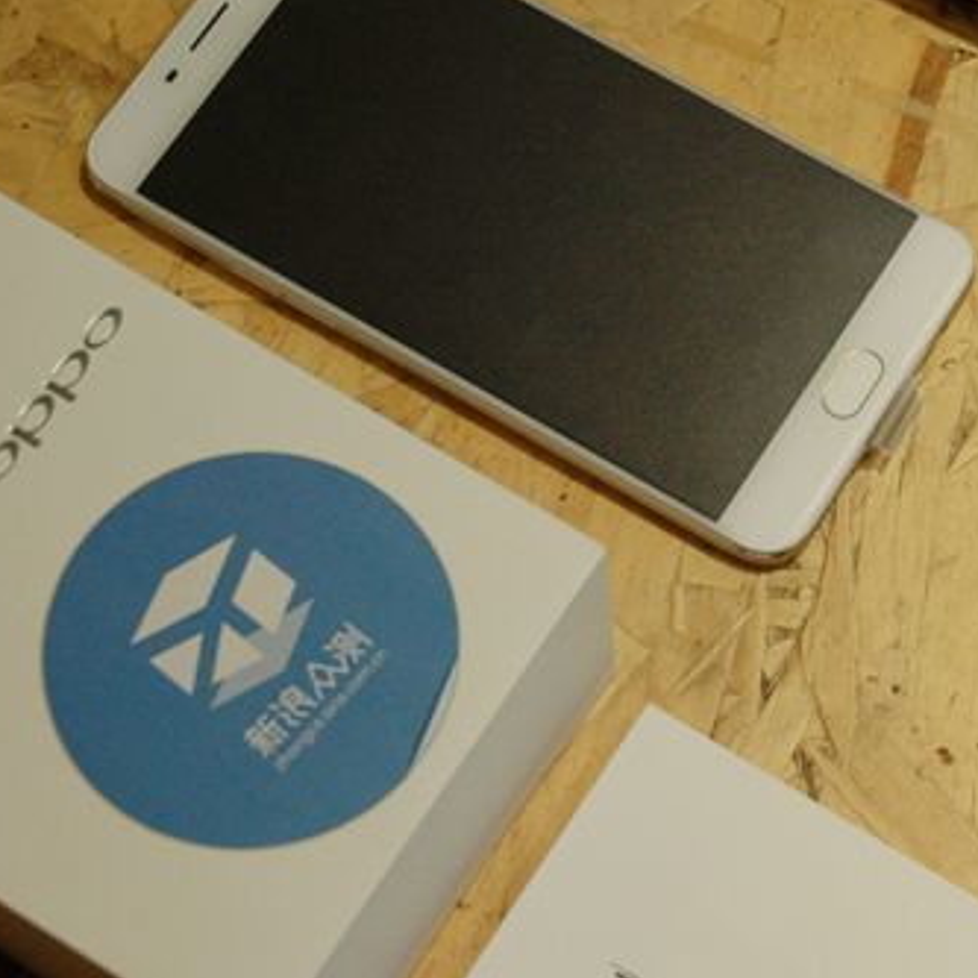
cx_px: 772
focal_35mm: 103
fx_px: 3301
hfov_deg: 16.7
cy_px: 498
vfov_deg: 16.9
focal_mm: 27
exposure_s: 1/160
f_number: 4.5
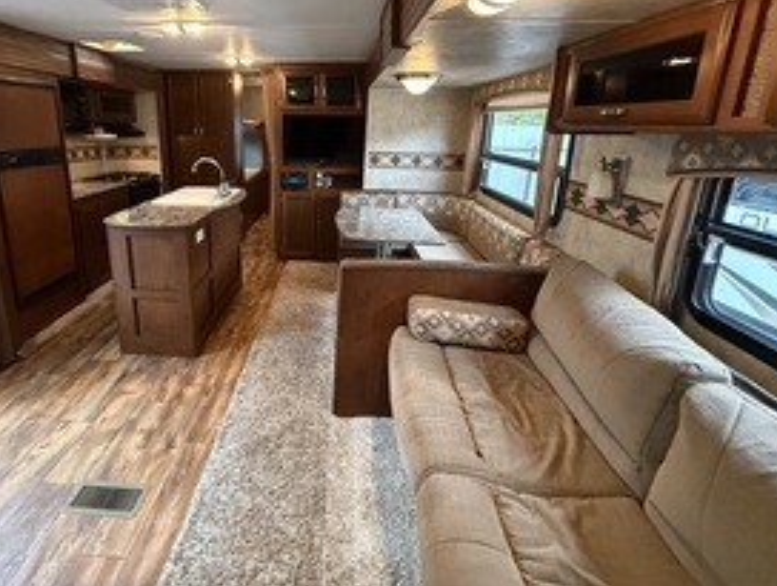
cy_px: 216
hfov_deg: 86.7
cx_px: 314
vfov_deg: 70.5
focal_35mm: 18
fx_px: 405
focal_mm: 2.22
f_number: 2.2
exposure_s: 1/60
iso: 1250
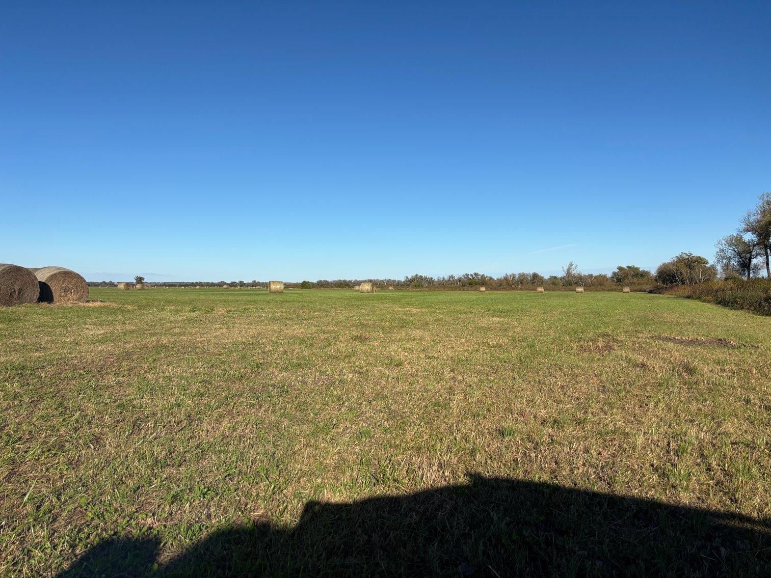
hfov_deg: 67.3
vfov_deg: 53.1
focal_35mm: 26
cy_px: 289
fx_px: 579
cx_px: 386
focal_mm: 5.96
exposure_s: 1/4854
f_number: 1.6
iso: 50
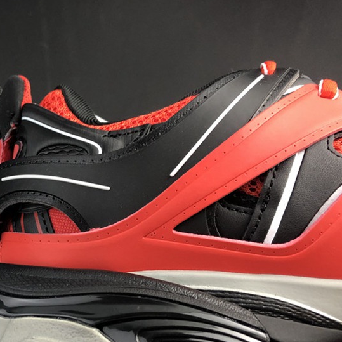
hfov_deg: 34.0
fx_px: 525
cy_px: 197
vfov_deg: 36.0
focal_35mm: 47
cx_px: 32
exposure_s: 1/33
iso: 25
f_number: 1.8
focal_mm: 4
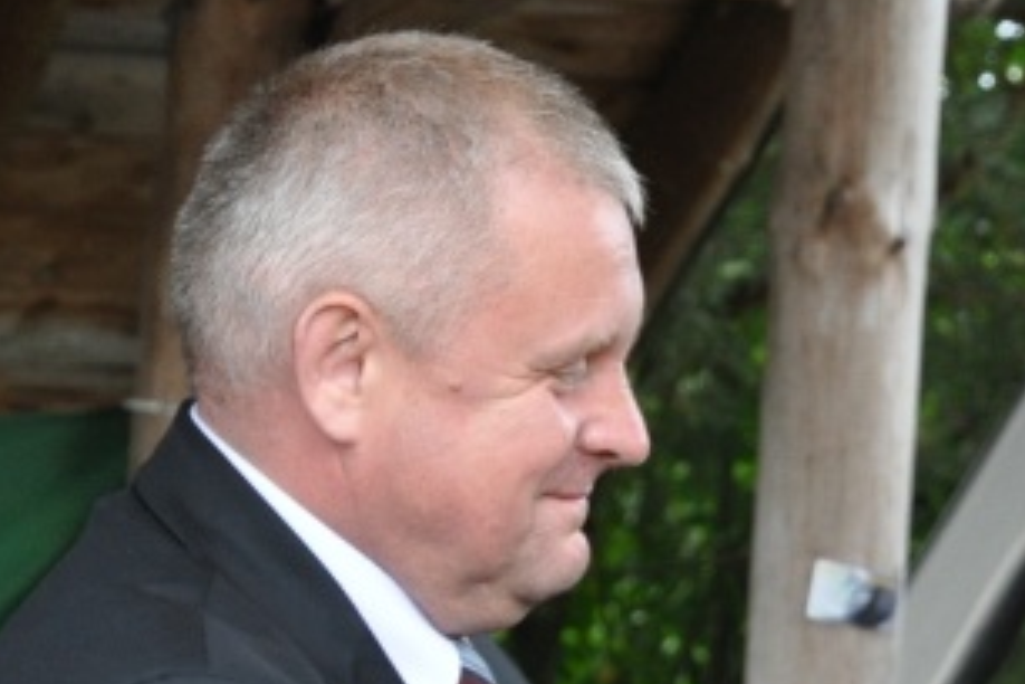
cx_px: 985
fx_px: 5352
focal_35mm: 188
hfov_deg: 10.9
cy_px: 825
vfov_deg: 7.2
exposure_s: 1/200
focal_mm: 48
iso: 800
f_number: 7.1
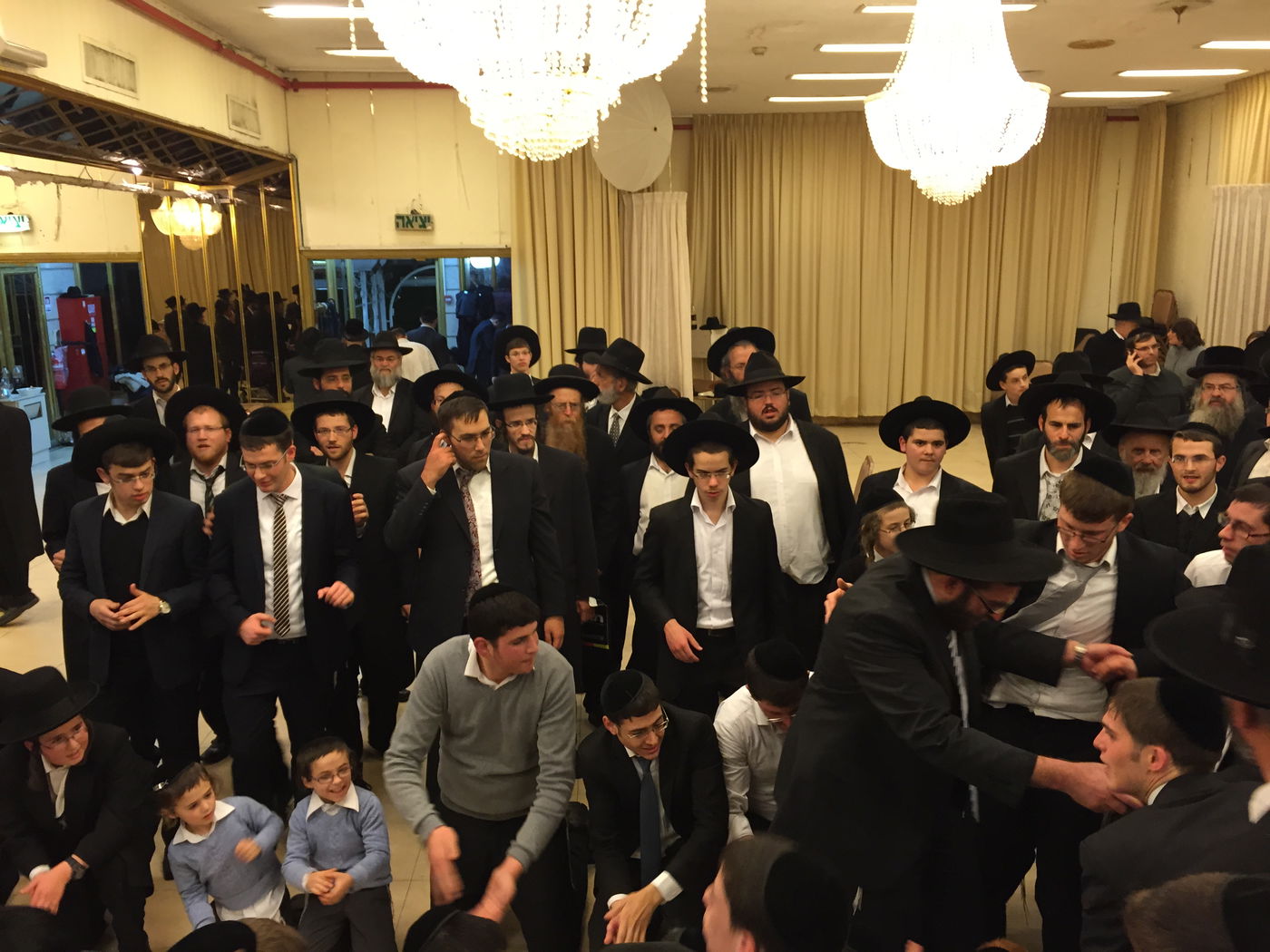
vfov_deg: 48.2
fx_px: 1064
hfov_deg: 61.7
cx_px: 635
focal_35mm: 29
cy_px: 476
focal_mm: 4.15
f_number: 2.2
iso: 125
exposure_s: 1/33
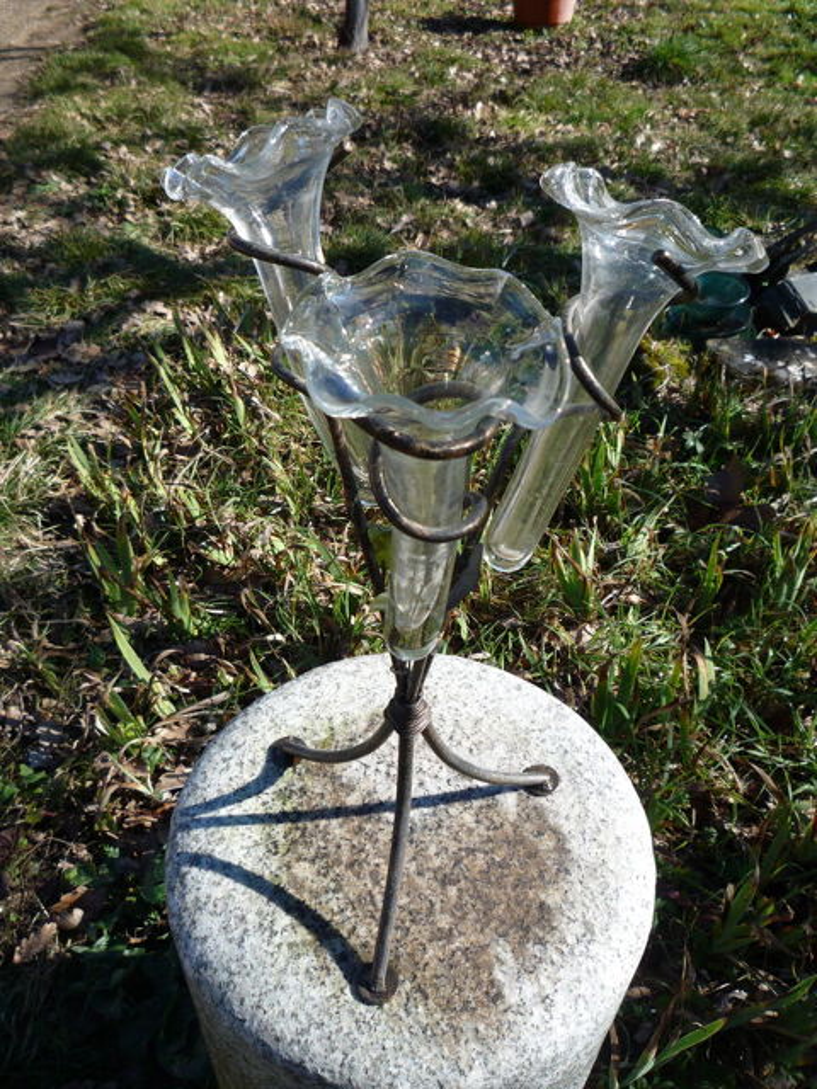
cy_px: 544
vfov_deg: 60.0
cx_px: 408
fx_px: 944
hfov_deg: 46.8
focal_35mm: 30
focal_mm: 5.2
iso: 100
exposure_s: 1/320
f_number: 4
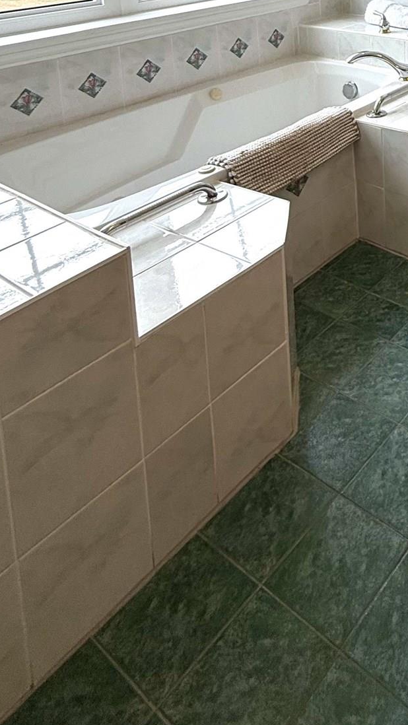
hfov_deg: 30.2
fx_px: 615
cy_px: -27
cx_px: 512
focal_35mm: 32
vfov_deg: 48.2
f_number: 2.2
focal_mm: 2.22
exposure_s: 1/155
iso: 64
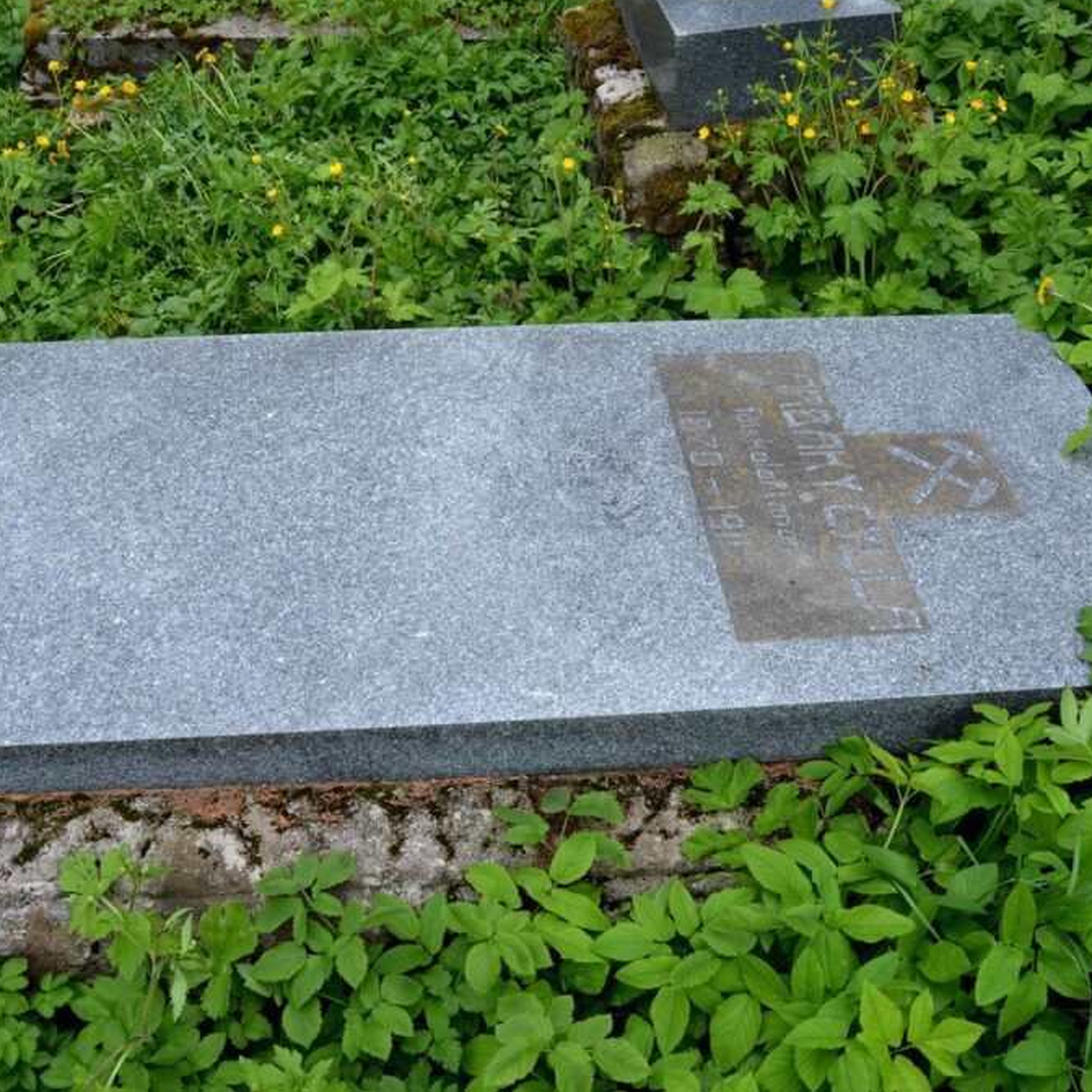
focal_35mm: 35
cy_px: 538
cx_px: 487
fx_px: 1249
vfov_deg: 47.2
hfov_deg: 47.1
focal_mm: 18
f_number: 5.6
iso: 100
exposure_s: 1/125
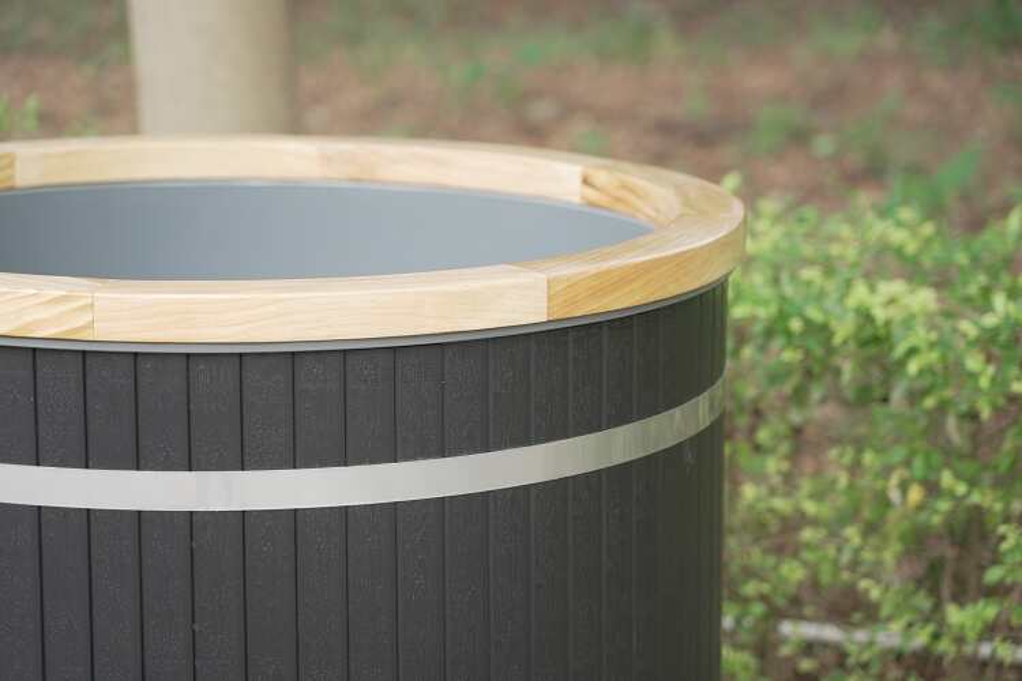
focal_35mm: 105
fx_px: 2981
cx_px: 511
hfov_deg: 19.5
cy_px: 340
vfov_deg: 13.0
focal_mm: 105
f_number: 4
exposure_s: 1/160
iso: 400
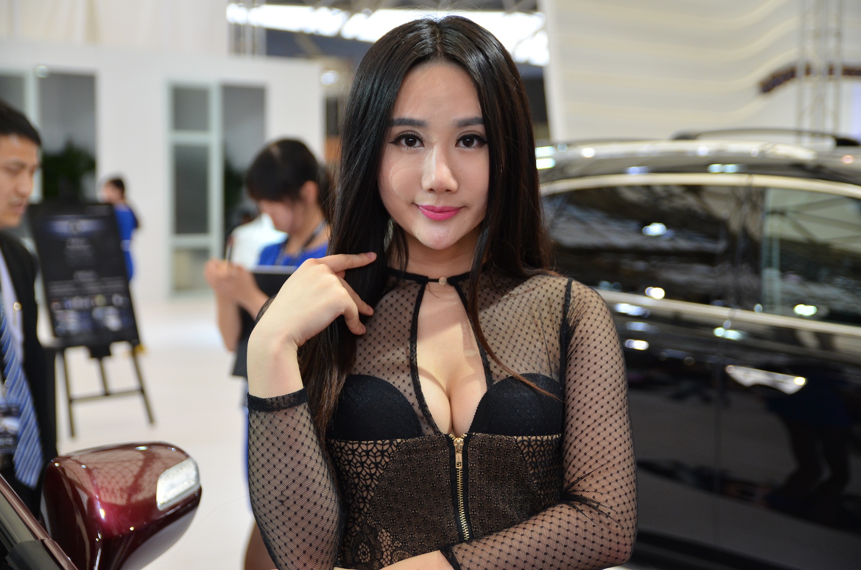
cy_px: 285
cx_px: 430
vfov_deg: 23.7
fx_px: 1360
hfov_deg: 35.1
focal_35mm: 57
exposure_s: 1/800
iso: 640
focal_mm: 38
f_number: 2.8
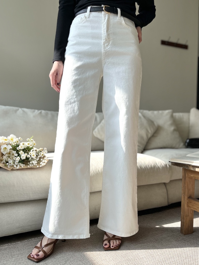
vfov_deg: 67.3
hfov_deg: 53.1
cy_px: 132
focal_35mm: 26
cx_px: 100
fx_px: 199
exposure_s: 1/761
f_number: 1.6
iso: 50
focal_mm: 5.1
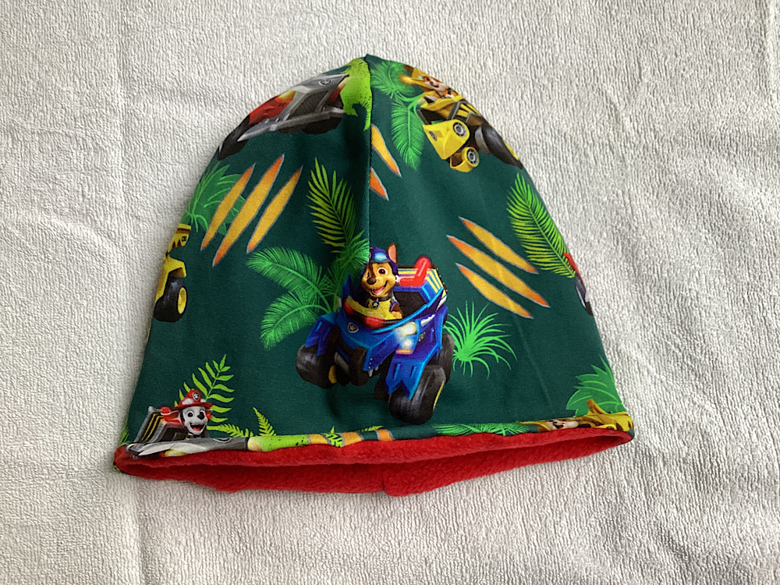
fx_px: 699
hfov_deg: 58.4
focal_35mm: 31
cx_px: 390
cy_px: 292
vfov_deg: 45.4
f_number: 2.4
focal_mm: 3.3
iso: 100
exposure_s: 1/60
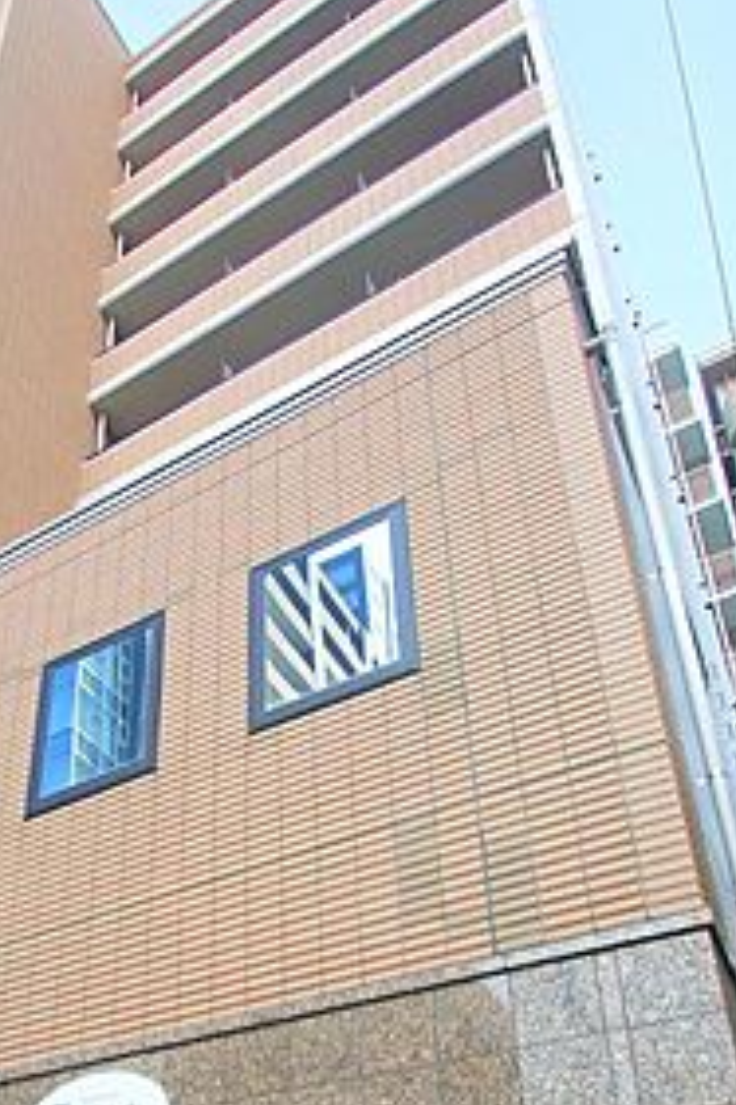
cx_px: 211
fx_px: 982
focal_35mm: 32
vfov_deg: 53.6
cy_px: 928
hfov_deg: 40.2
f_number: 6.3
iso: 100
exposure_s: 1/100
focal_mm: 10
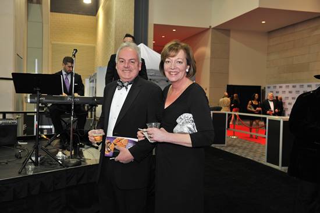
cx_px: 160
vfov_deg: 33.4
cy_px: 106
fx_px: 355
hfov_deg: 48.5
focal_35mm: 40
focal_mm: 40
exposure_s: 1/125
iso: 1250
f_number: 5
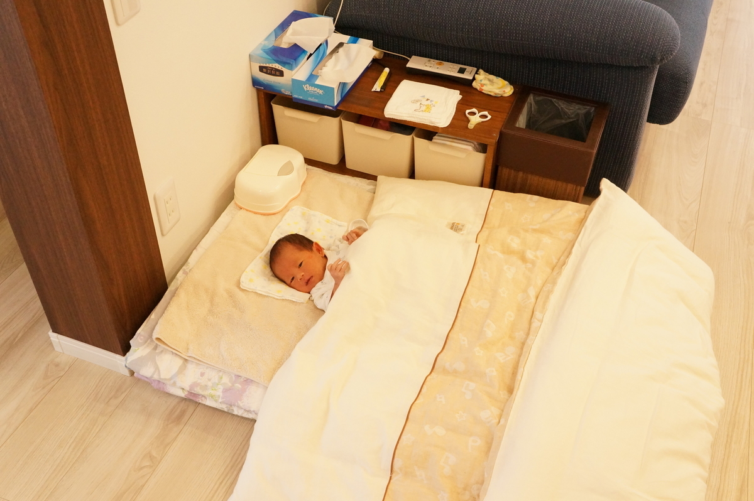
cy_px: 250
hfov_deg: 53.2
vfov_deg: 36.8
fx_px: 753
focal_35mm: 36
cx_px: 377
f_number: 6.3
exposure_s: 1/125
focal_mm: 24
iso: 3200
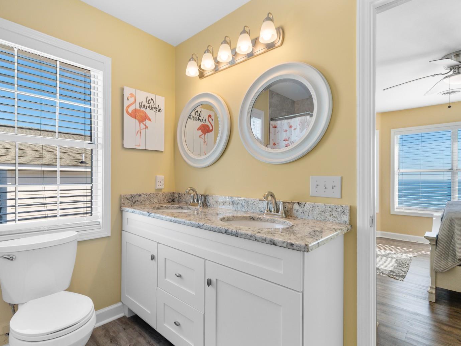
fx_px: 226
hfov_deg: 90.7
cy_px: 175
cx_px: 206
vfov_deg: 74.7
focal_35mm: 17
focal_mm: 10
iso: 100
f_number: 4.5
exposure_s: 1/60
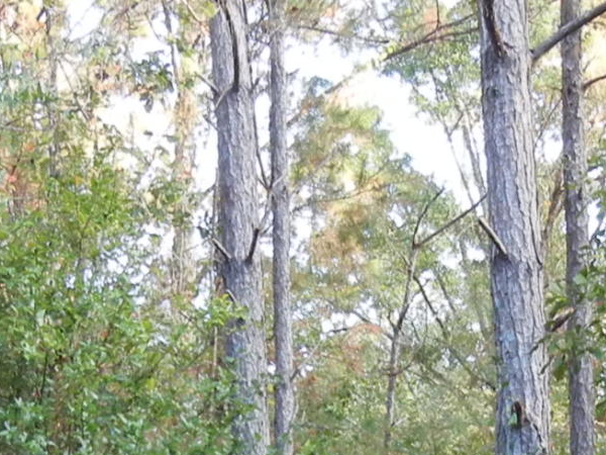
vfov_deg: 9.6
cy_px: 709
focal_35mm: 150
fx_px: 2626
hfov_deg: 13.2
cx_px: 265
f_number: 3.5
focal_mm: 5.4
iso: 200
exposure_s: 1/44.8
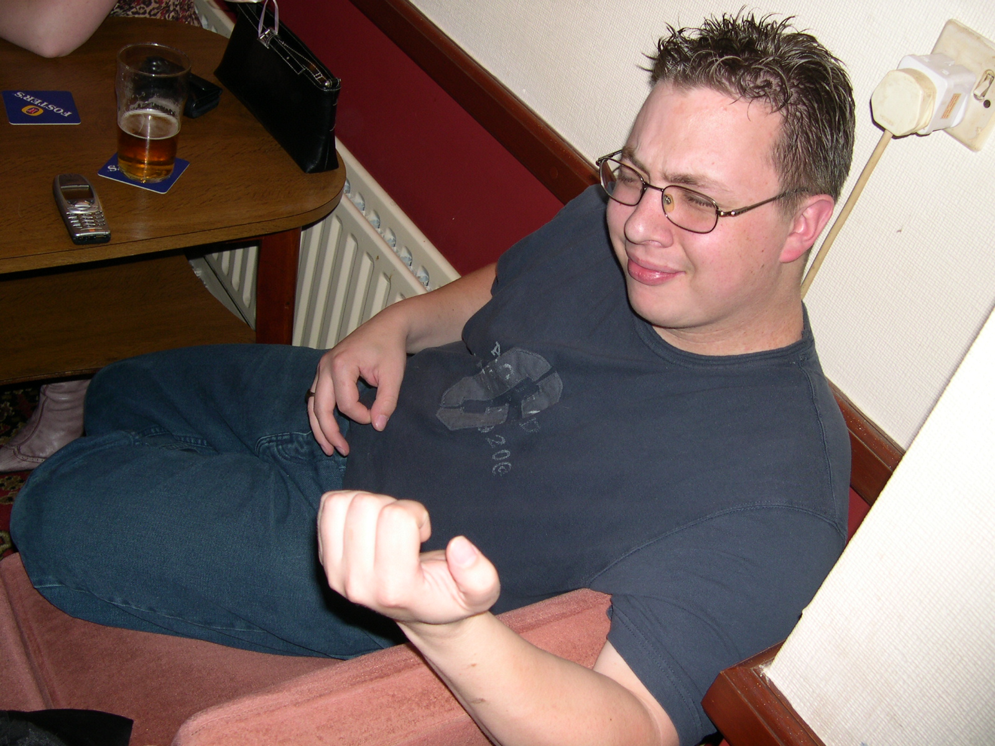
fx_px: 1092
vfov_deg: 37.7
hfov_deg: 49.0
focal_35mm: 38
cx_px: 498
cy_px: 373
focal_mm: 8
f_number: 2.8
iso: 100
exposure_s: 1/60
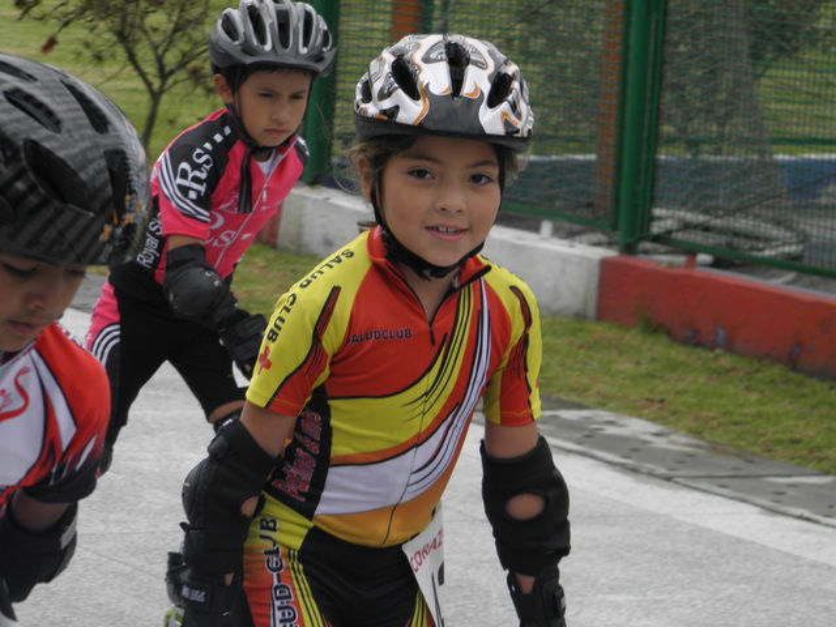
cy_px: 314
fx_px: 4226
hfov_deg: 11.3
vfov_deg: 8.5
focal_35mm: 175
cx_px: 418
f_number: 5.1
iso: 100
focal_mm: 31.4
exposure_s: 1/500
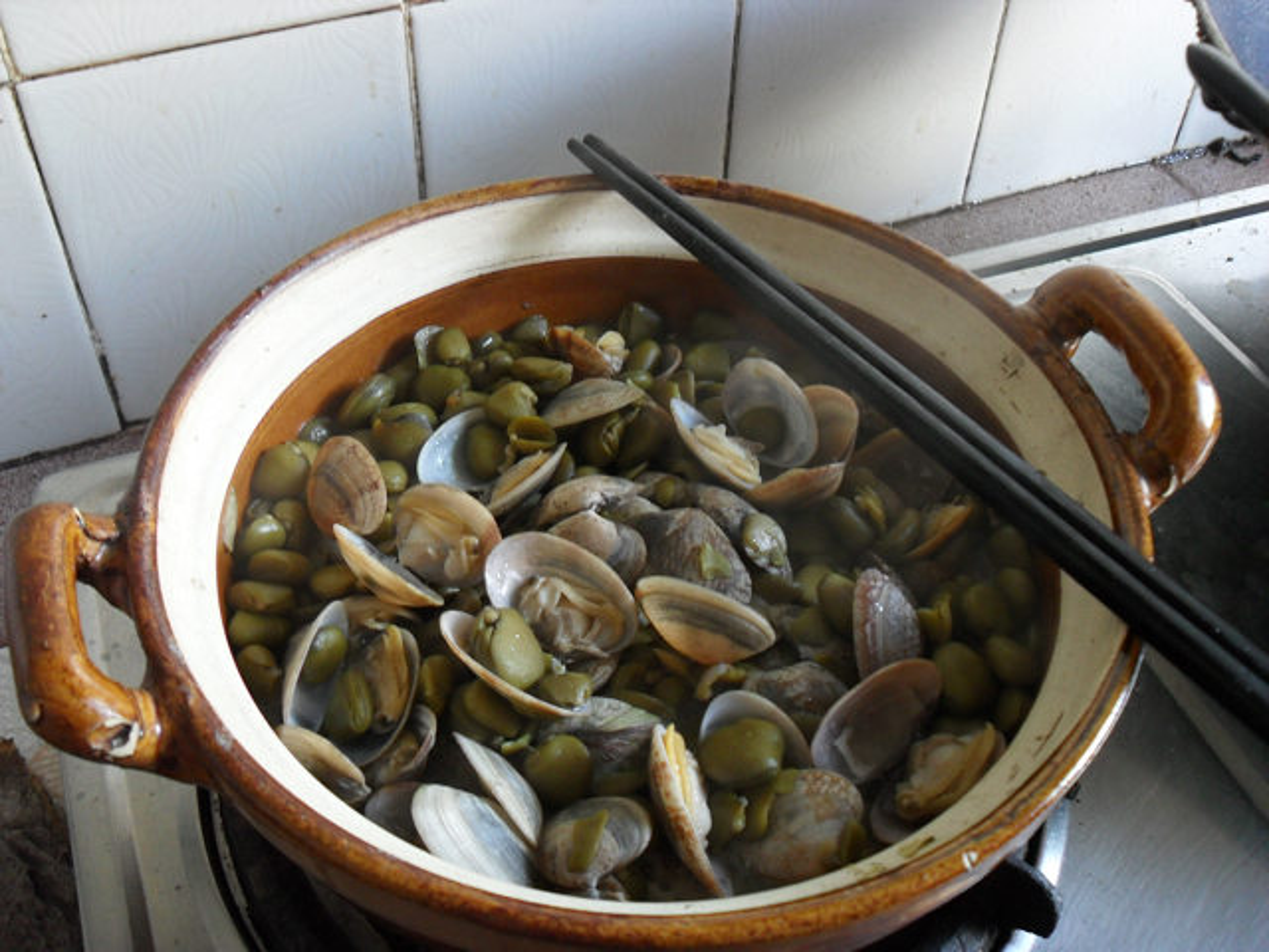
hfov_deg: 52.6
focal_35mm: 35
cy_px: 476
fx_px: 1283
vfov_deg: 40.7
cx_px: 634
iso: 200
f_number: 2.8
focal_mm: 6.2
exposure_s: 1/15
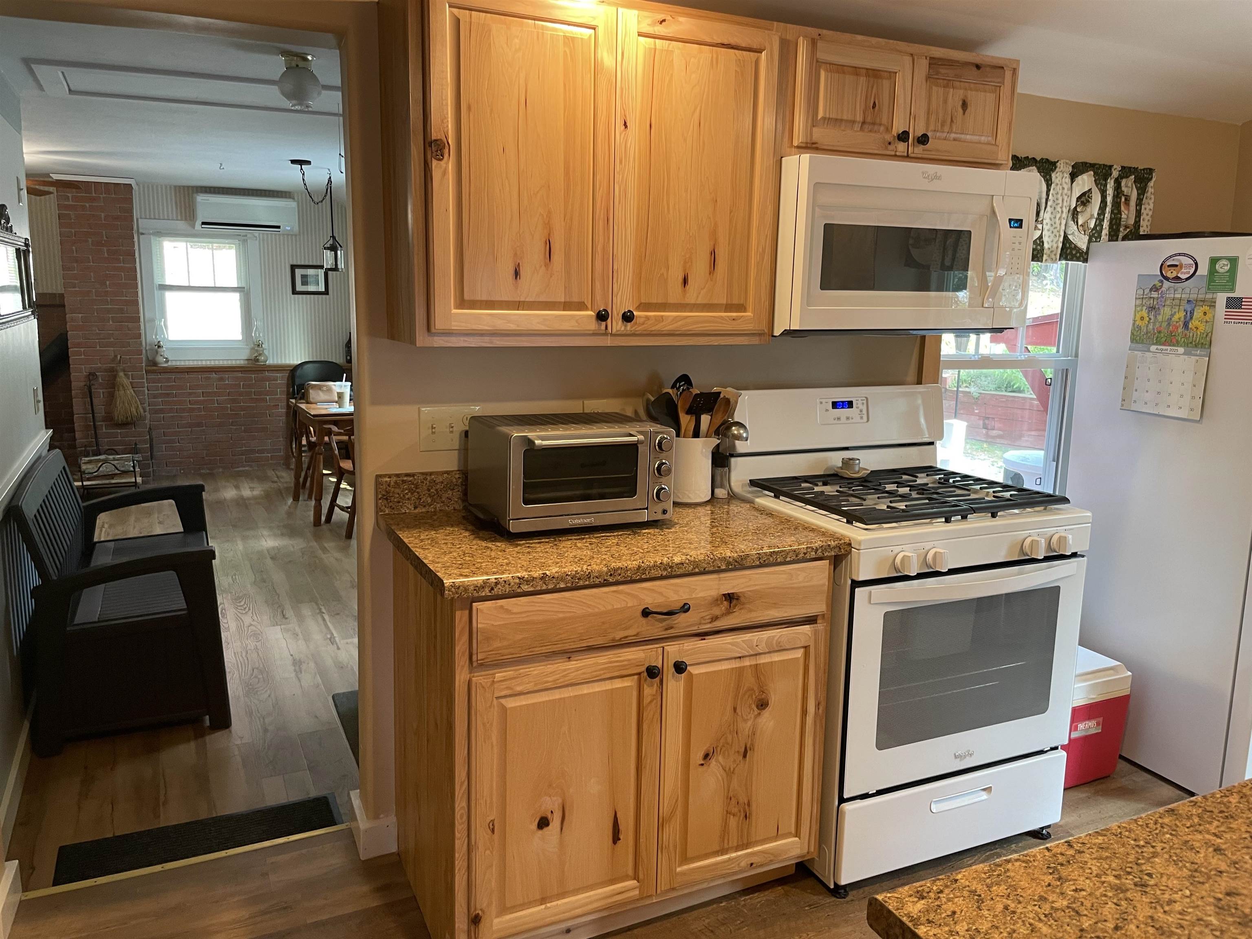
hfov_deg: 67.3
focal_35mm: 26
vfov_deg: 53.1
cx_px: 626
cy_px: 470
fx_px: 940
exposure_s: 1/60
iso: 125
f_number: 1.6
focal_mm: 4.2
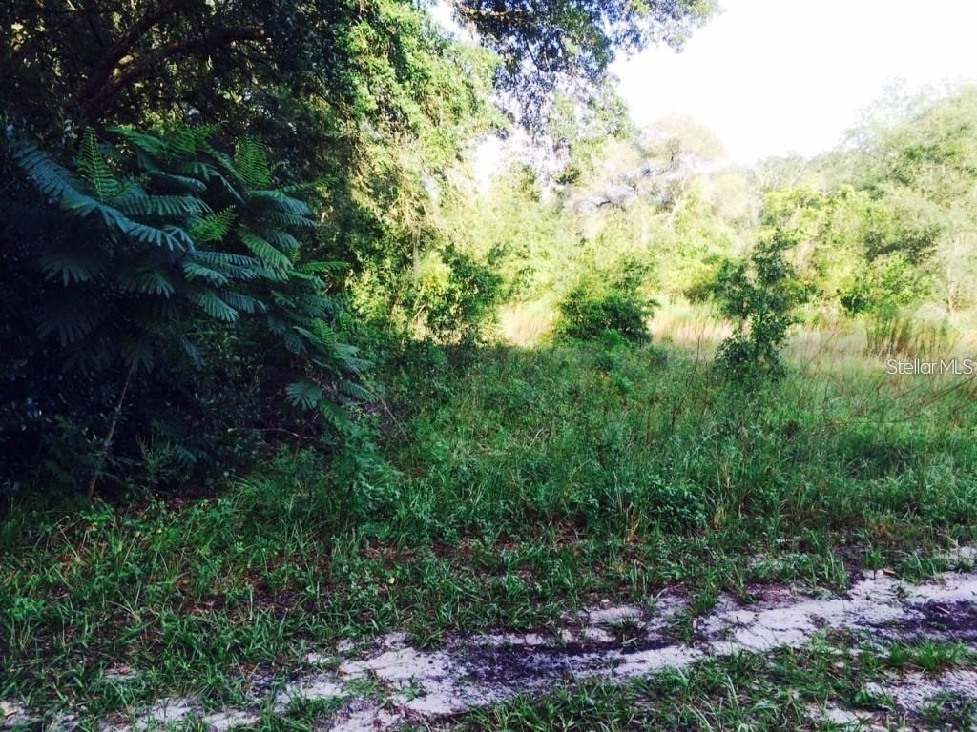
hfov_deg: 61.7
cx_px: 488
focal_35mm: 29
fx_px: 818
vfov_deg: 48.2
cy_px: 366
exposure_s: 1/299
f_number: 2.2
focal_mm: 4.15
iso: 32
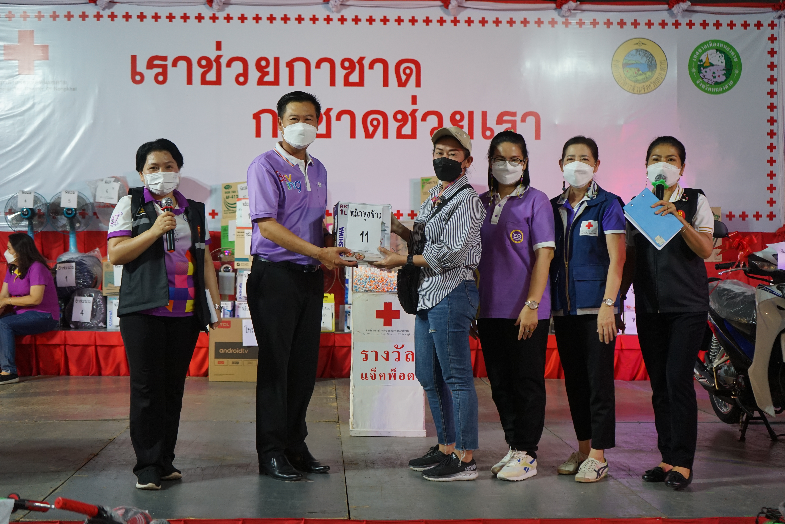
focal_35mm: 45
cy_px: 262
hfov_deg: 43.6
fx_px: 981
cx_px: 392
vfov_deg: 29.9
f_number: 4.5
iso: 1000
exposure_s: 1/160
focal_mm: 45
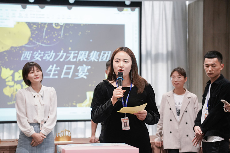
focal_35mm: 105
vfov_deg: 13.0
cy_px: 76
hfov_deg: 19.5
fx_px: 671
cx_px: 115
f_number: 4
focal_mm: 105
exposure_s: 1/125
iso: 4000
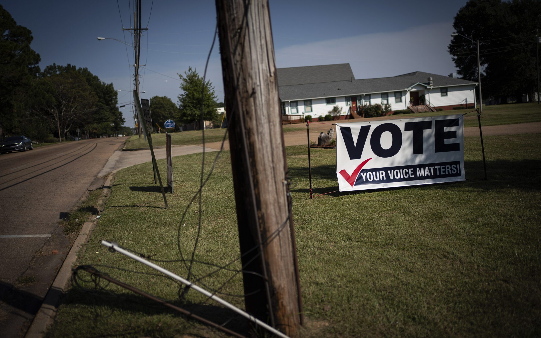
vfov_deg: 35.3
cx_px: 271
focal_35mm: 36
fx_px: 531
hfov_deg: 54.0
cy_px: 174
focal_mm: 35
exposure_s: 1/8000
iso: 100
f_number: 1.8
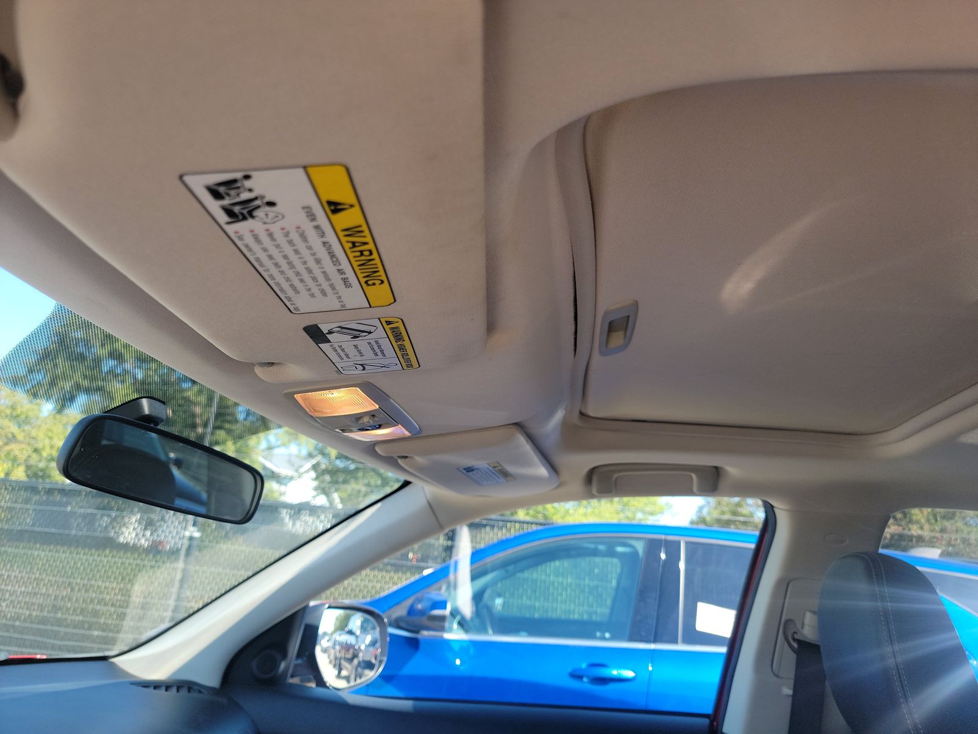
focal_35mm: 24
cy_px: 367
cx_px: 489
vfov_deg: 56.8
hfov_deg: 71.6
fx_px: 678
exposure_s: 1/121
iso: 50
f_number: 1.8
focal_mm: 6.7
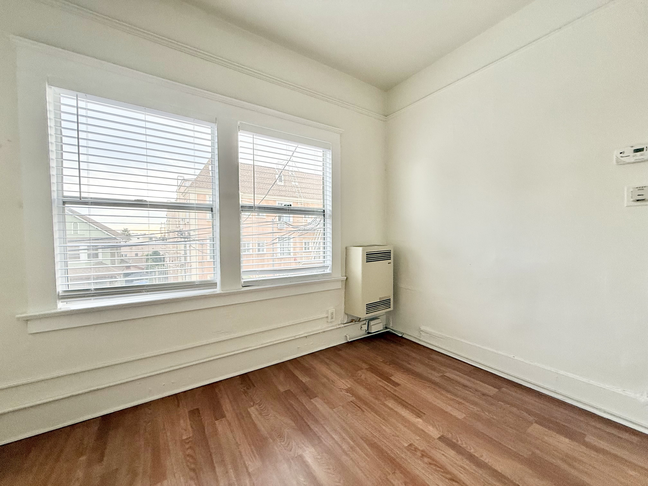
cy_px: 243
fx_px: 262
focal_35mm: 14
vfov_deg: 85.7
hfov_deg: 102.1
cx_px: 324
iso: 100
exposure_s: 1/120
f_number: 2.2
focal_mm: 2.22
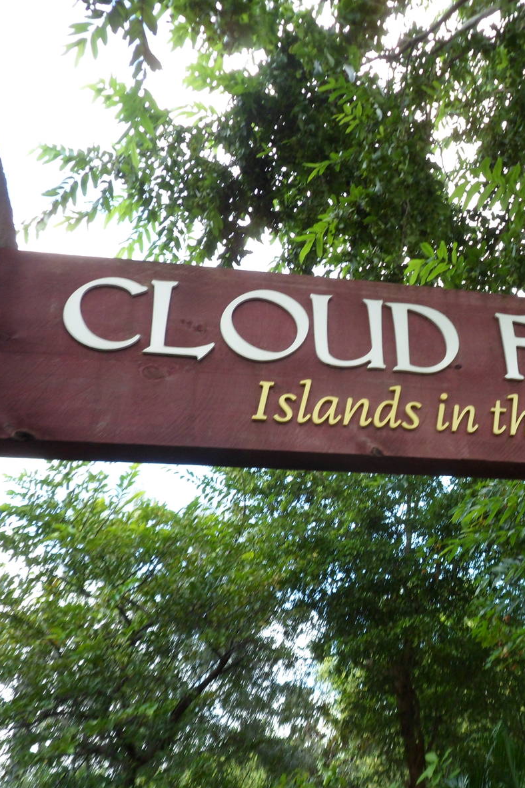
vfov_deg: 50.7
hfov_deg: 33.4
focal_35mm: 38
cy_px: 399
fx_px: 831
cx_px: 462
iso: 80
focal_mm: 4.9
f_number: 3.3
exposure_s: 1/60
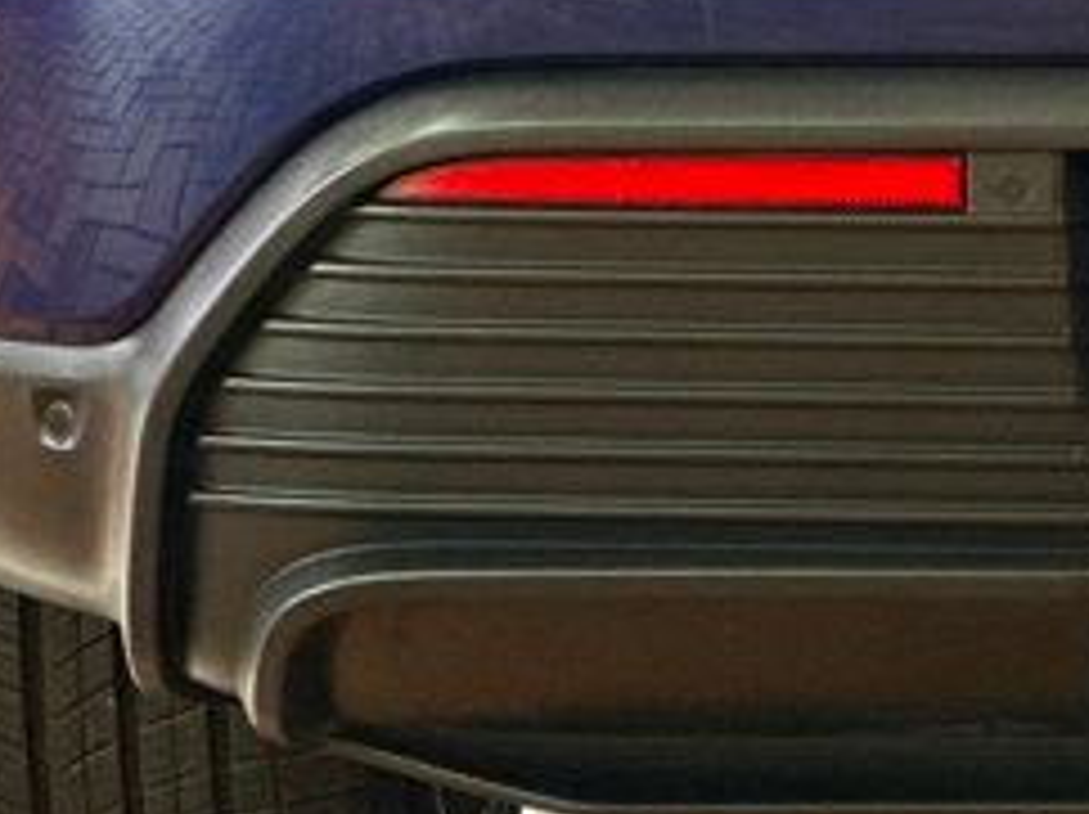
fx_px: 10246
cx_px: 1768
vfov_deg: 4.5
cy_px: -567
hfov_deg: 6.0
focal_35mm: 326
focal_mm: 9
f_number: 2.8
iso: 200
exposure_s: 1/40
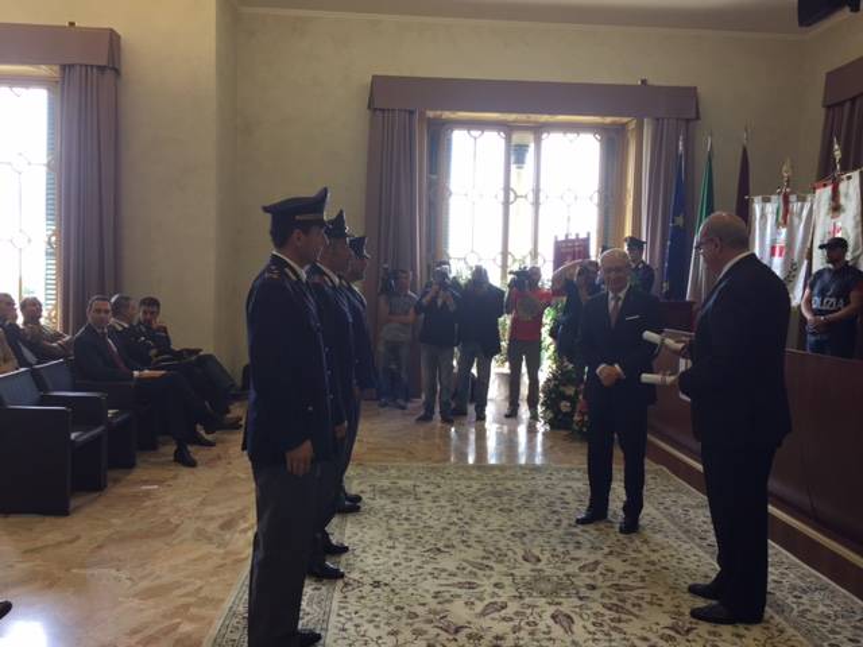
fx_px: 723
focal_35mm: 29
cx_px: 432
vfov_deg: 48.2
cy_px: 324
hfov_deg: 61.7
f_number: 2.2
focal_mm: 4.15
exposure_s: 1/60
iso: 40
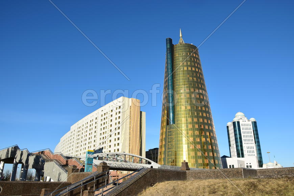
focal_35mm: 27
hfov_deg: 67.4
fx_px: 220
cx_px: 147
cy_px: 98
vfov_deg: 47.9
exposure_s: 1/160
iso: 100
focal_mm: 18
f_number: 9
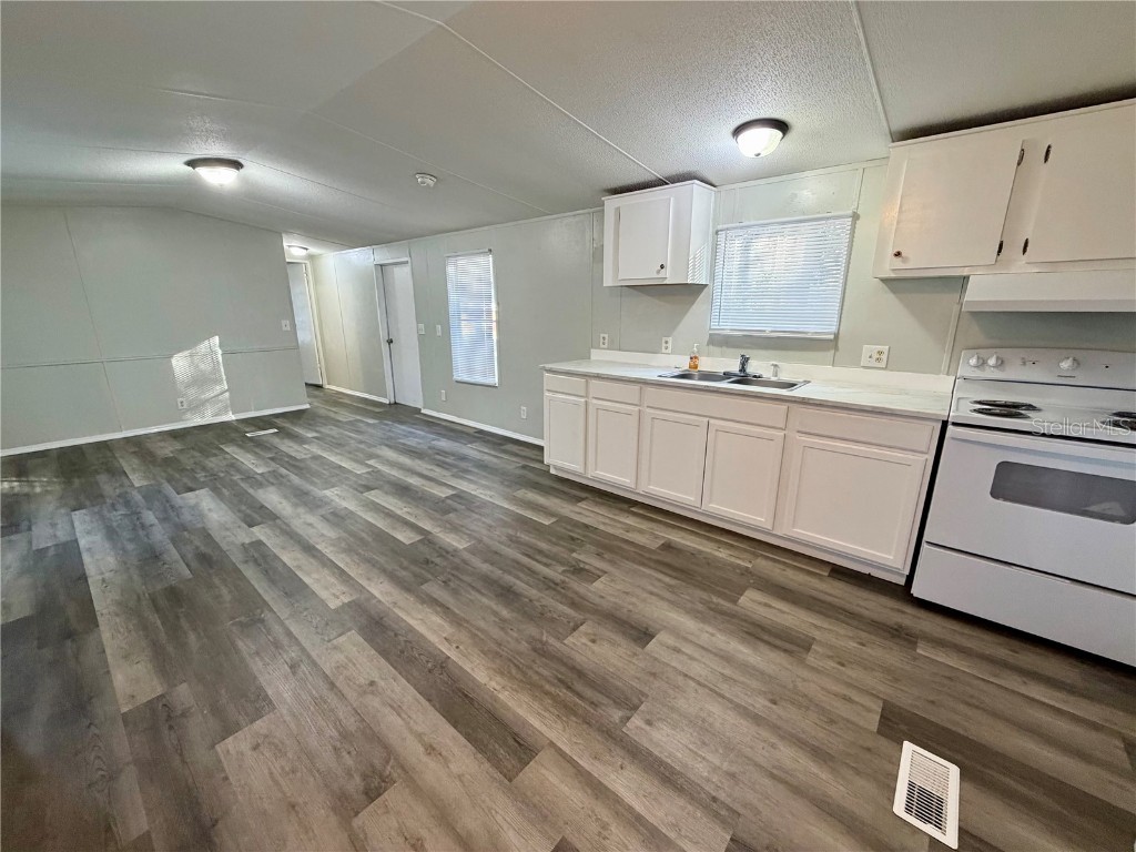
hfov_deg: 102.1
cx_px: 568
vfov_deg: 85.7
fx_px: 459
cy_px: 426
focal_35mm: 14
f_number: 2.2
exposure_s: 1/60
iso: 320
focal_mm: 2.22
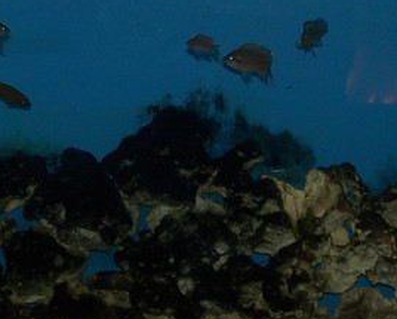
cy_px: 102
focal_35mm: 128
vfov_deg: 12.1
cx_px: 113
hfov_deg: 15.0
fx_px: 1506
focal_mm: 5.85
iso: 64
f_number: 5.6
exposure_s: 1/30
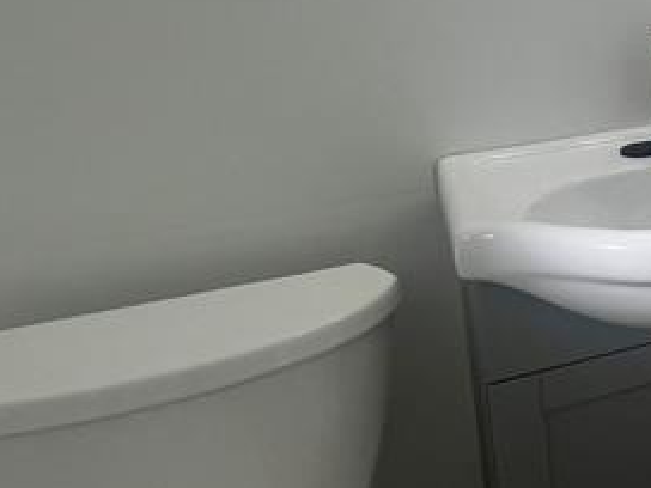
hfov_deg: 24.9
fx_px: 922
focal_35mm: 49
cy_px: 60
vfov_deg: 28.6
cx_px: 1067
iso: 32
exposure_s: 1/159
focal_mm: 1.57
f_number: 1.8
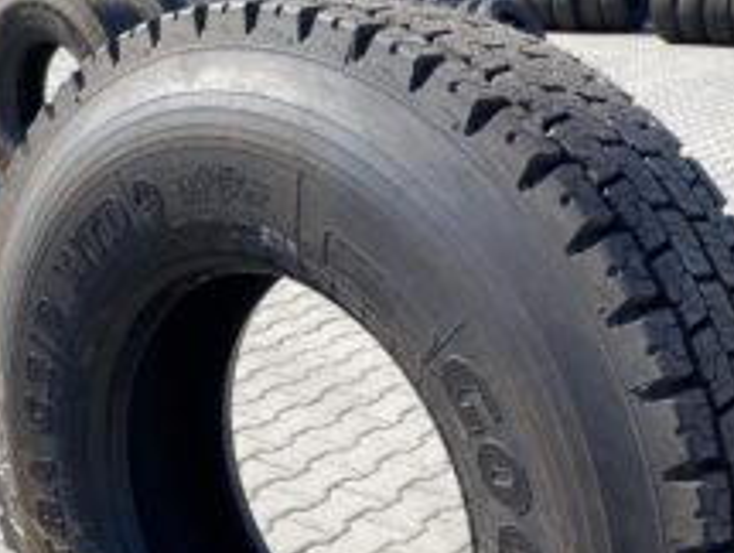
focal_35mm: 52
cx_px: 376
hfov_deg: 36.8
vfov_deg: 27.2
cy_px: 493
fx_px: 1104
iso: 32
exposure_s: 1/1258
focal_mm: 4.25
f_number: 1.8
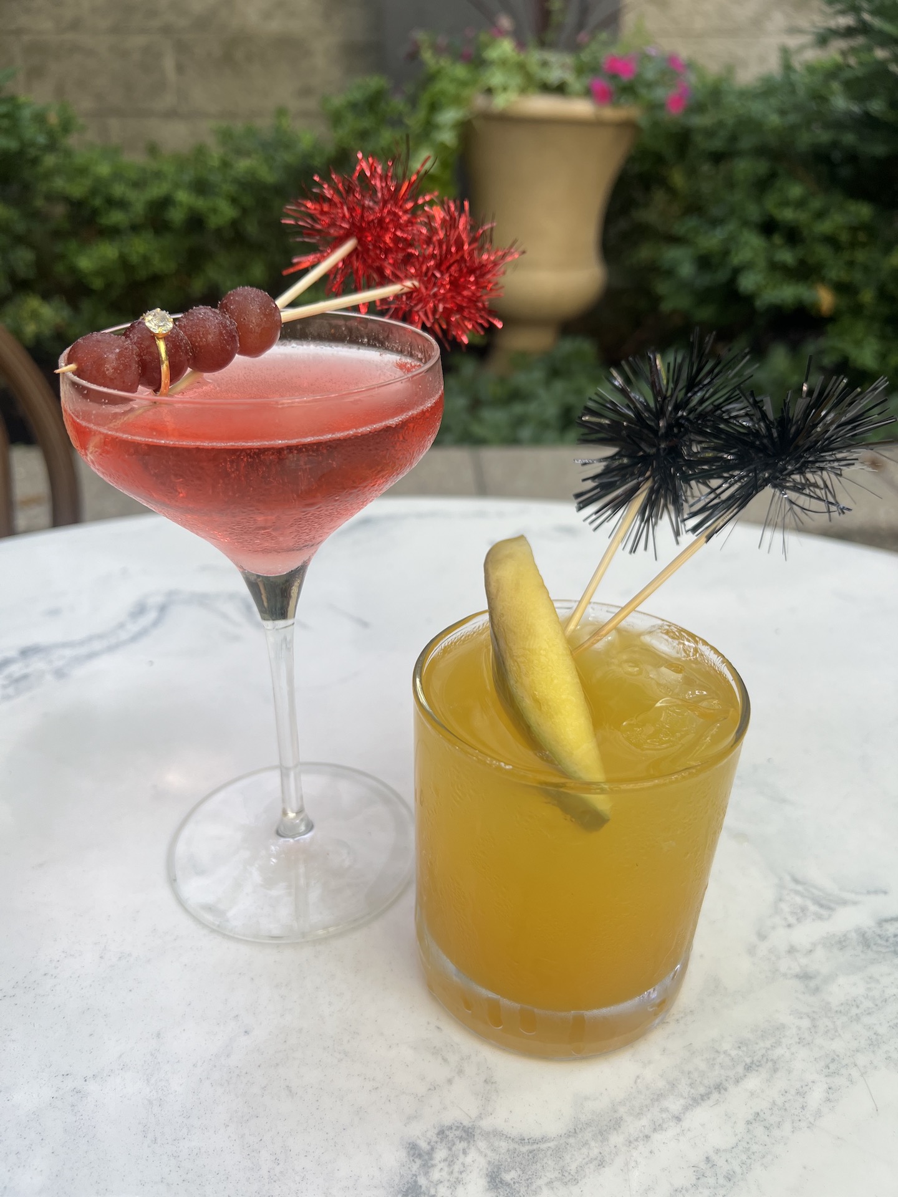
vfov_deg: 67.3
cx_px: 449
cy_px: 598
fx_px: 899
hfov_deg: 53.1
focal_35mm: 26
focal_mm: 5.7
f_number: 1.5
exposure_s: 1/202
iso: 40
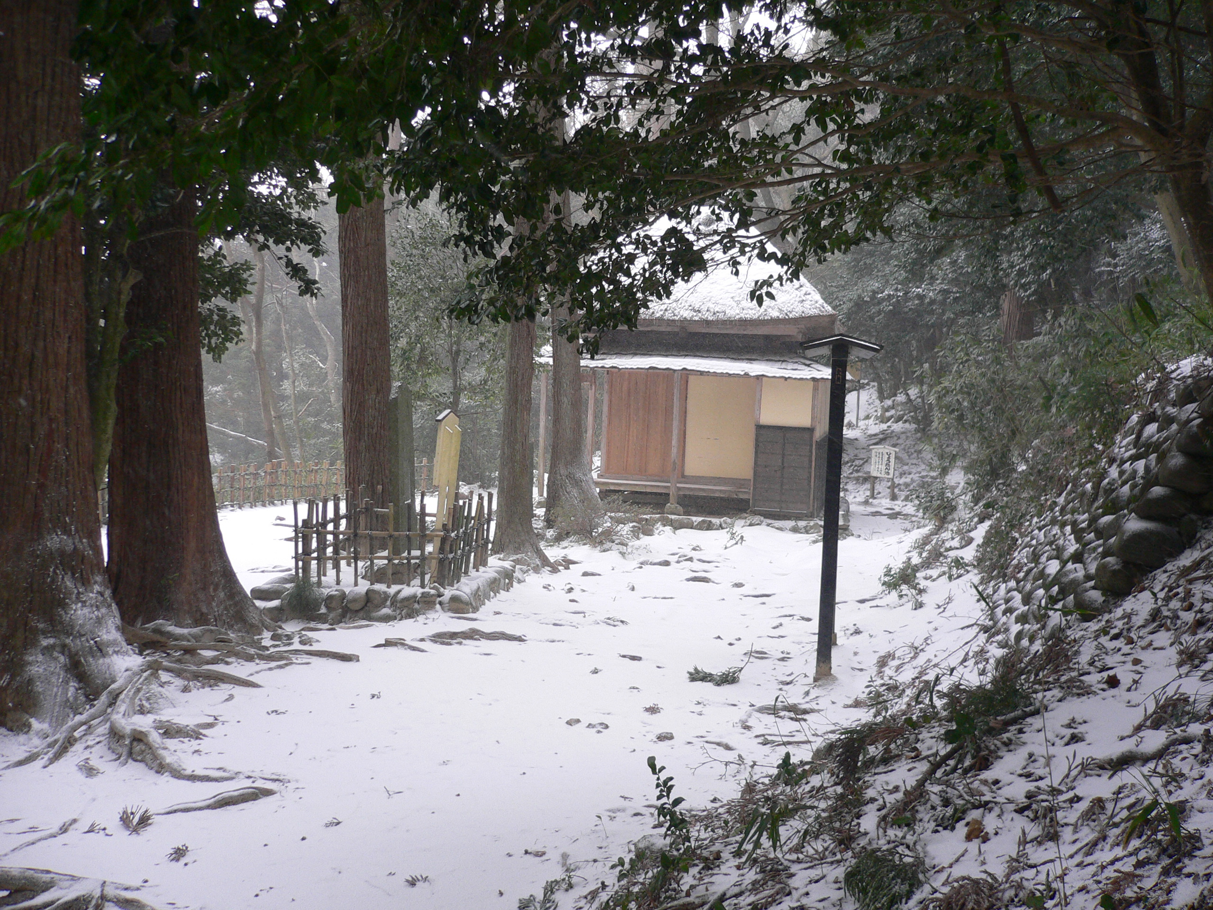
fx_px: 1226
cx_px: 606
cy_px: 455
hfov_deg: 52.6
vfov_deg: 40.7
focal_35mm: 35
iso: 100
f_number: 2.8
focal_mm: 5.8
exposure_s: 1/80
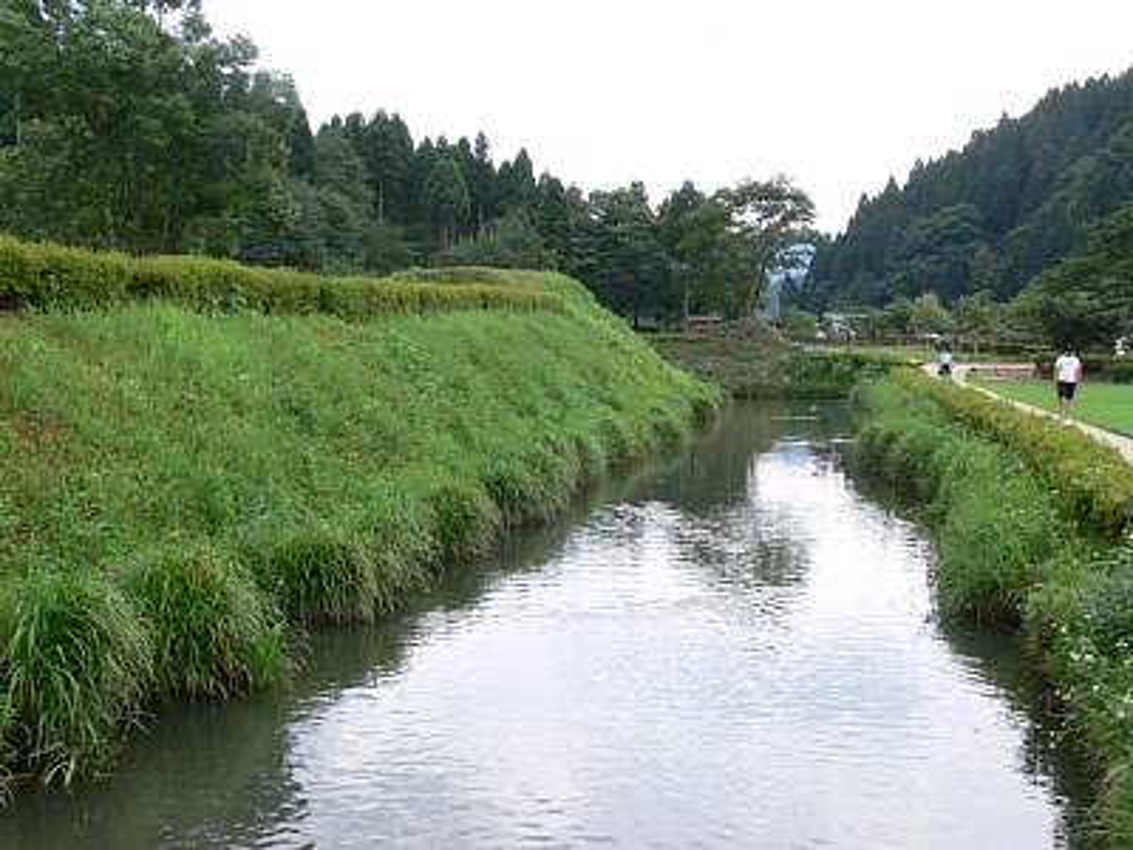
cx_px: 566
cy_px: 425
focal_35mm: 38
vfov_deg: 37.7
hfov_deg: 49.0
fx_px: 1244
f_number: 5.6
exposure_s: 1/100
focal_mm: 8.1
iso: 80
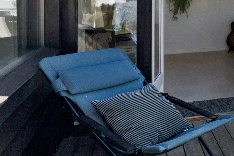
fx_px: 436
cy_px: -42
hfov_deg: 24.2
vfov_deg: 18.9
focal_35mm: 67
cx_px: 342
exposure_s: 1/640
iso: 400
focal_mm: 12.2
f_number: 7.1
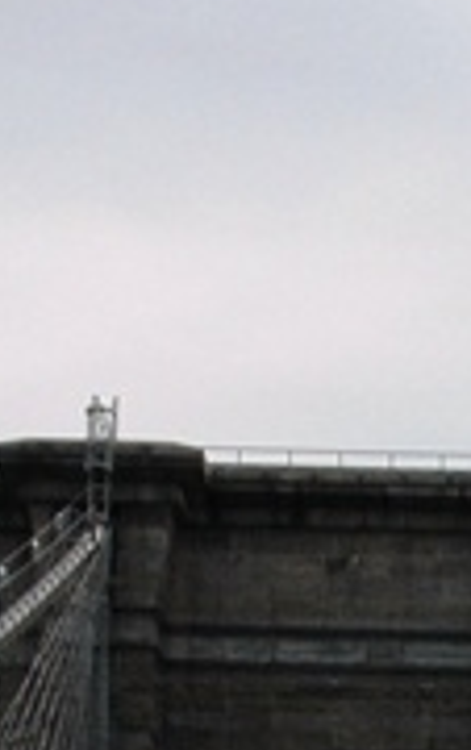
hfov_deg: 4.6
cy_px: 1092
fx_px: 5835
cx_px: 504
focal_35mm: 285
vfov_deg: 7.2
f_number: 10
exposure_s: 1/320
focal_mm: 42
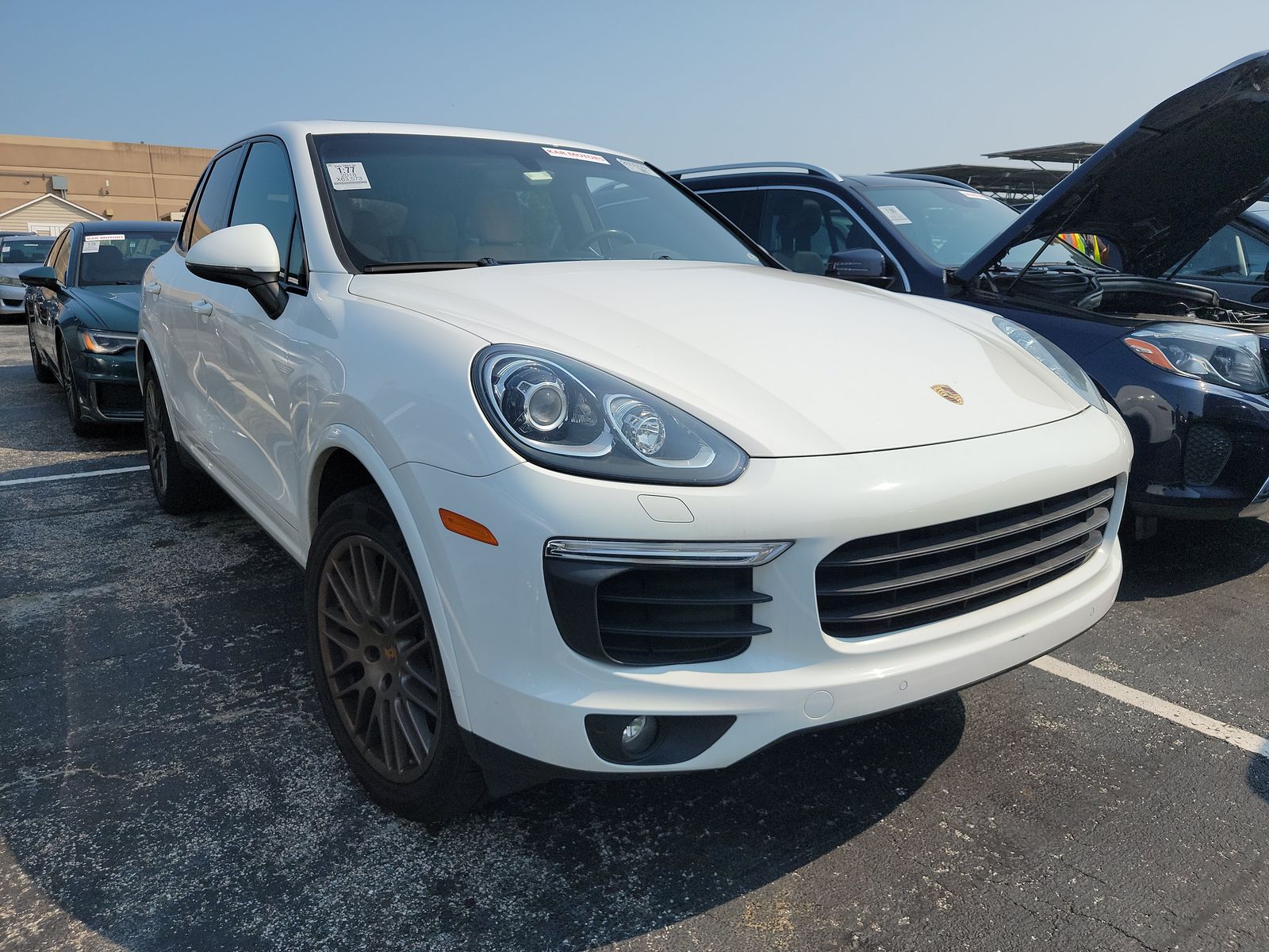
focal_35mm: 24
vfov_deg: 56.8
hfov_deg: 71.6
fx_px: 880
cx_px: 634
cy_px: 476
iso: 50
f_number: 1.8
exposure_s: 1/1228
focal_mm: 6.7
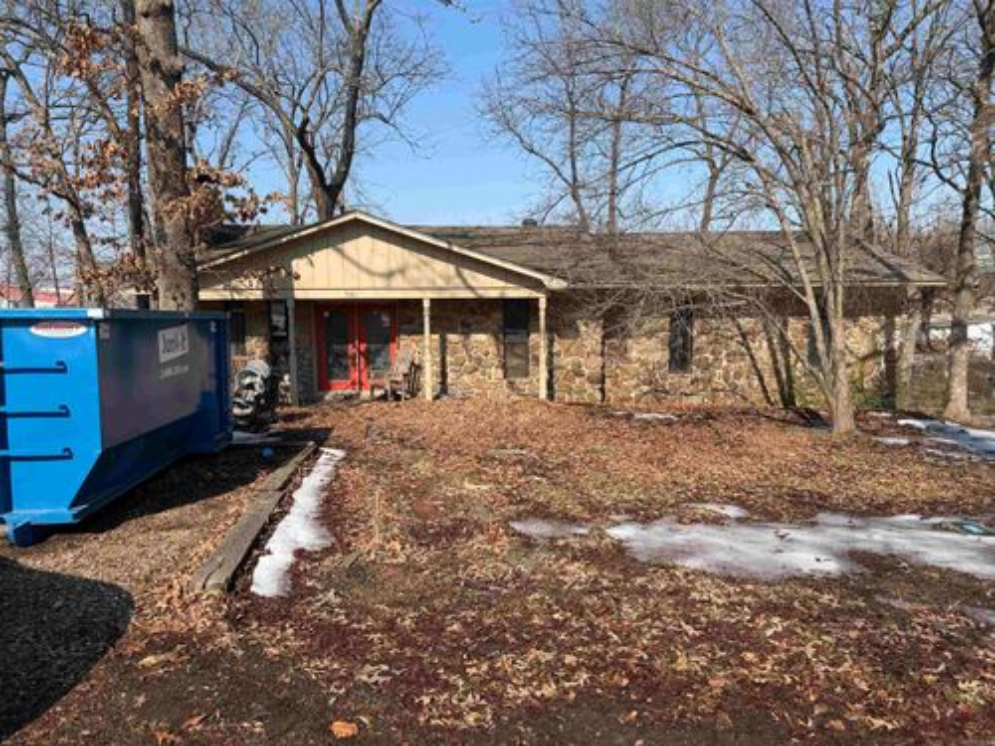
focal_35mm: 24
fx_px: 690
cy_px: 373
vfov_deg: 56.8
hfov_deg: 71.6
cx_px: 498
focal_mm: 6.76
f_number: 1.78
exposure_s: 1/3425
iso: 80
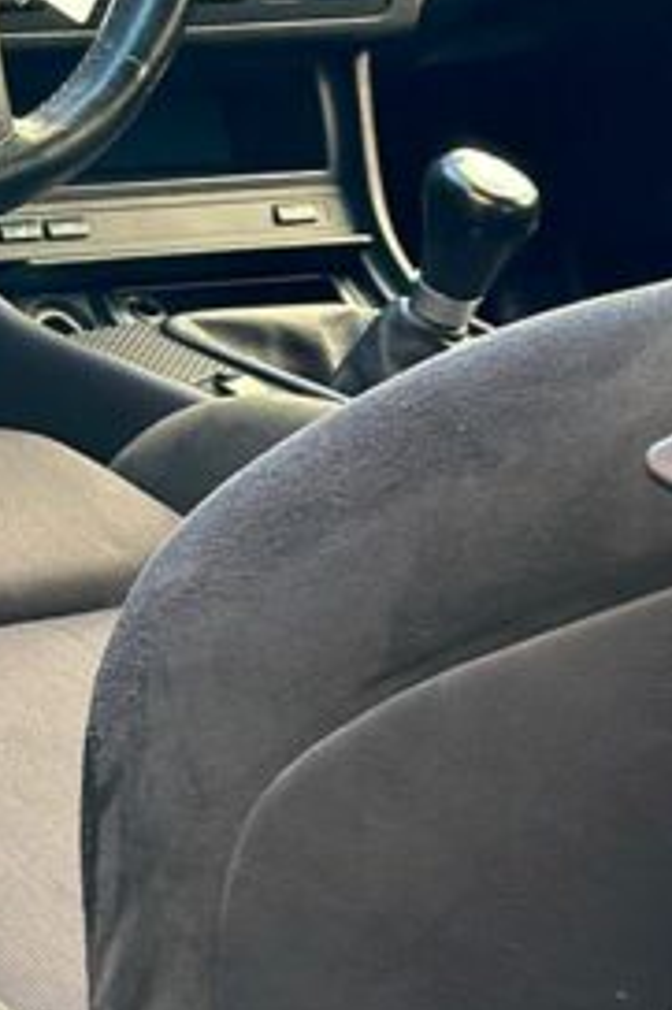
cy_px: 67
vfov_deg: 13.8
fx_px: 4121
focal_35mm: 147
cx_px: -809
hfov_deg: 8.7
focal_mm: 6.86
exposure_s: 1/116
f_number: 1.78
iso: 80
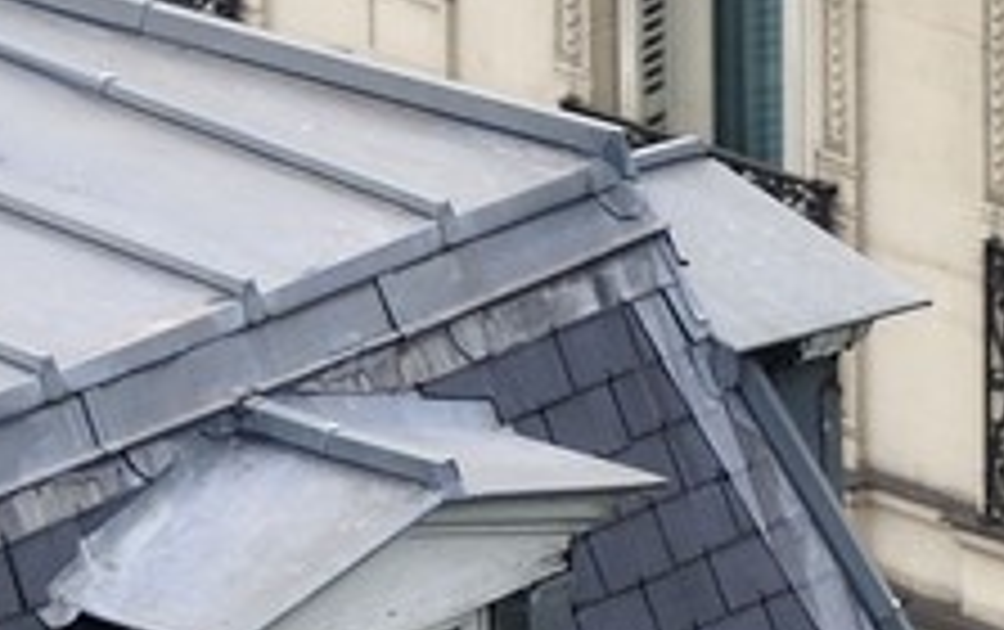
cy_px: 2390
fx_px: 24383
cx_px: 932
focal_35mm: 890
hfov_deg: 2.4
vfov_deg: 1.5
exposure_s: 1/200
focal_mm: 122
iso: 200
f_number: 6.3
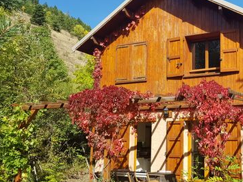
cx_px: 203
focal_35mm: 44
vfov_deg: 32.8
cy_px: 103
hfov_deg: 40.7
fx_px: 309
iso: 40
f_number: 1.7
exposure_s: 1/1132
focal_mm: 4.3
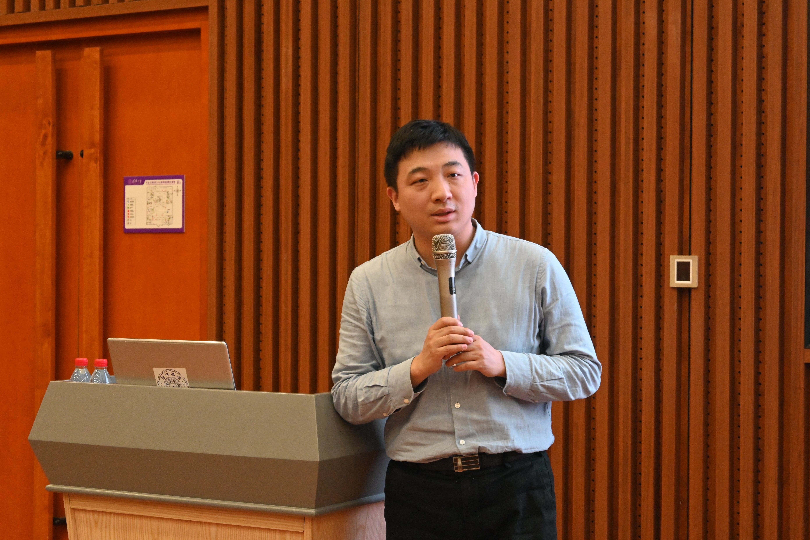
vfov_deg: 18.2
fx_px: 1687
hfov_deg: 27.0
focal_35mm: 75
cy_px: 270
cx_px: 405
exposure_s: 1/60
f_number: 6.3
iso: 3600
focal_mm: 50
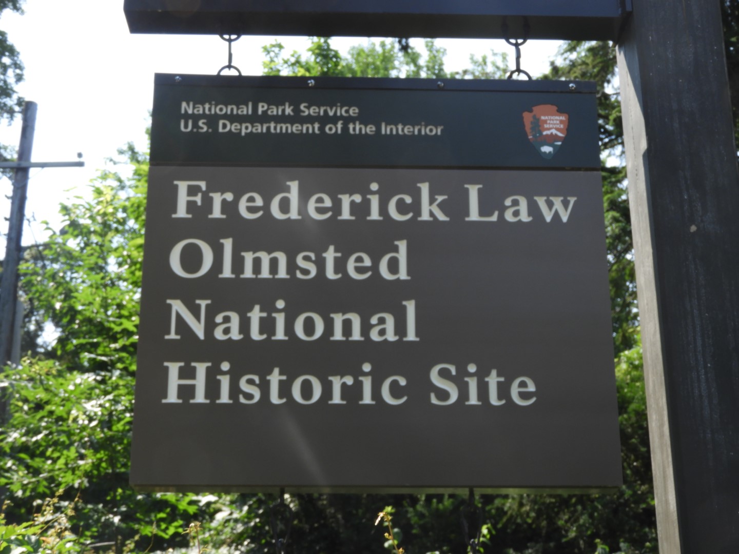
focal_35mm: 60
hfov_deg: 32.2
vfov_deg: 24.4
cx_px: 370
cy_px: 277
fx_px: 1281
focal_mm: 10.7
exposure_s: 1/320
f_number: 4.2
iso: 100
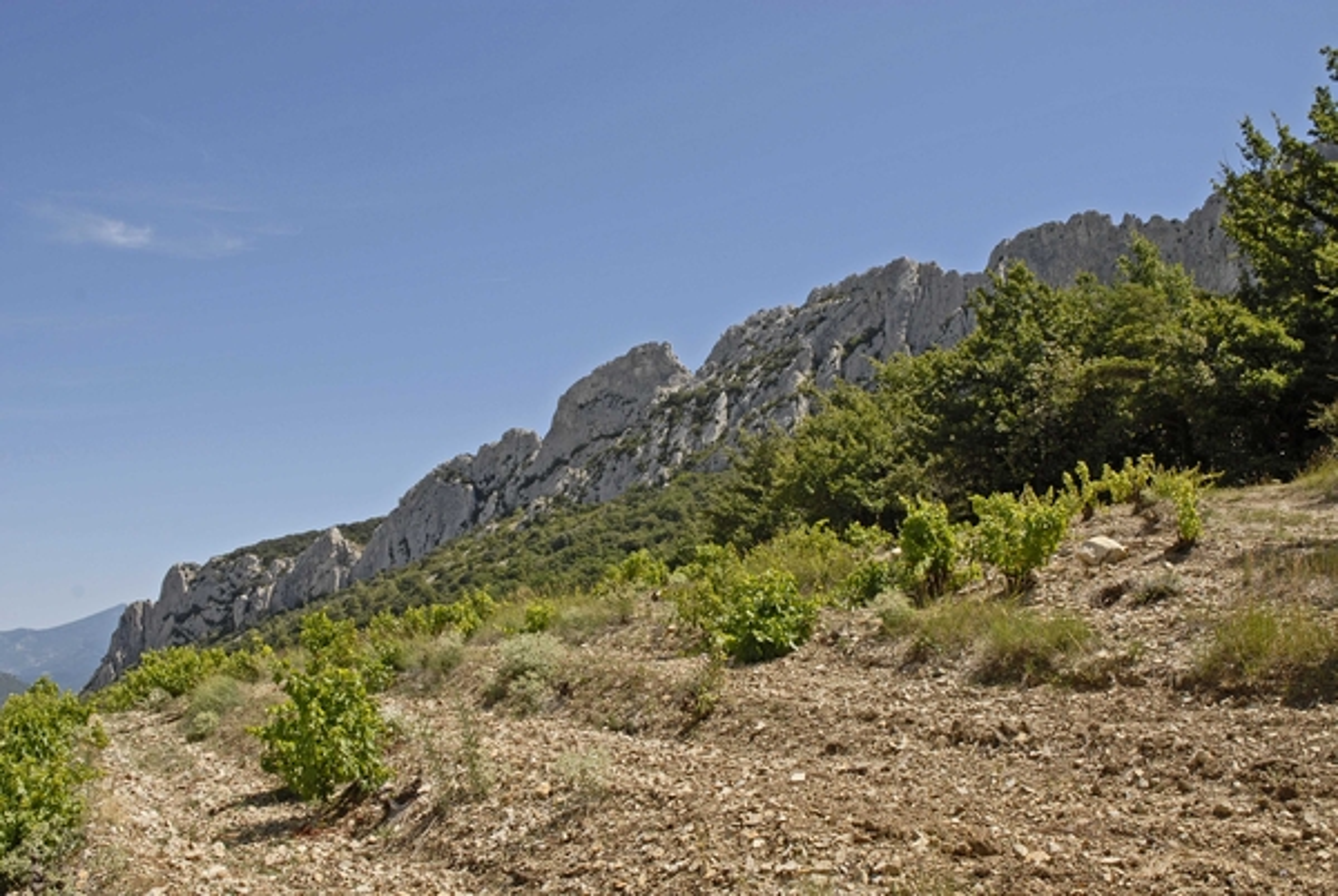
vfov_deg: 37.0
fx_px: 1340
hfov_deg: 53.1
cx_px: 669
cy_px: 448
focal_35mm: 36
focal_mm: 24
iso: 125
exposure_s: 1/160
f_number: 10
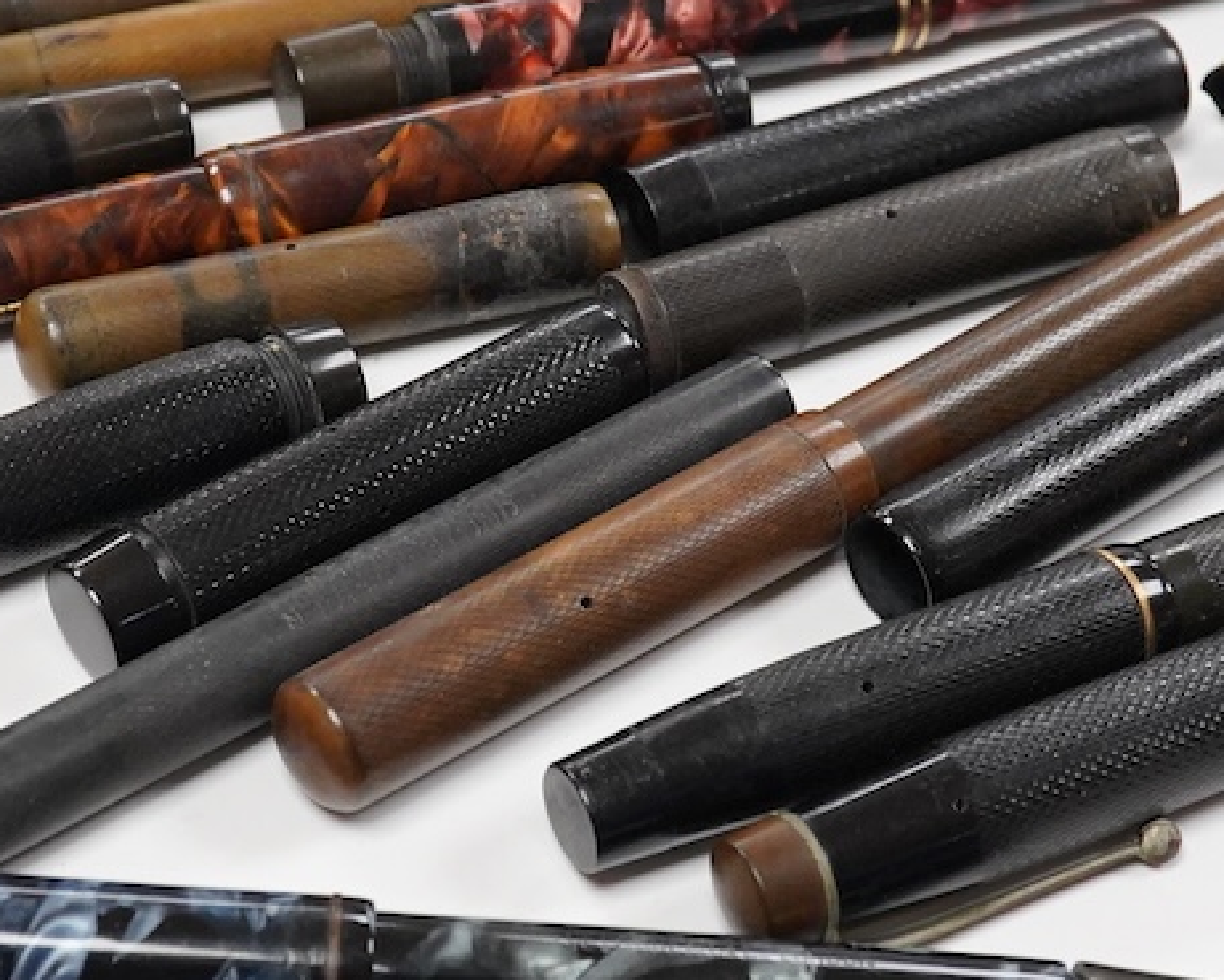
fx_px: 3732
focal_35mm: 103
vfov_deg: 15.0
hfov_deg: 18.6
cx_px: 508
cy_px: 457
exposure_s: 1/160
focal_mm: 30
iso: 2500
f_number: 10
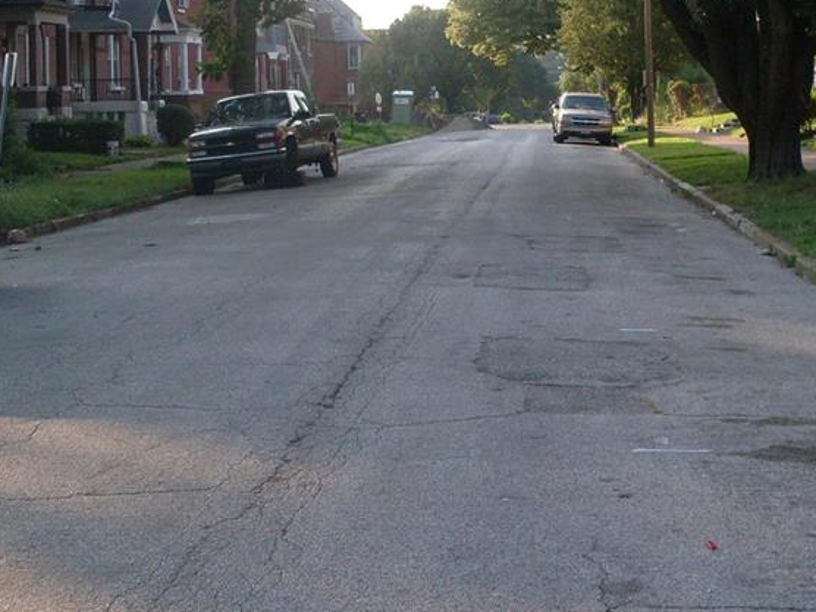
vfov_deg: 20.8
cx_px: 546
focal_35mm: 70
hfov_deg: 27.6
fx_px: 1650
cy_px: 131
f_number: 2.8
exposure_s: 1/350
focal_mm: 6.3
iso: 80
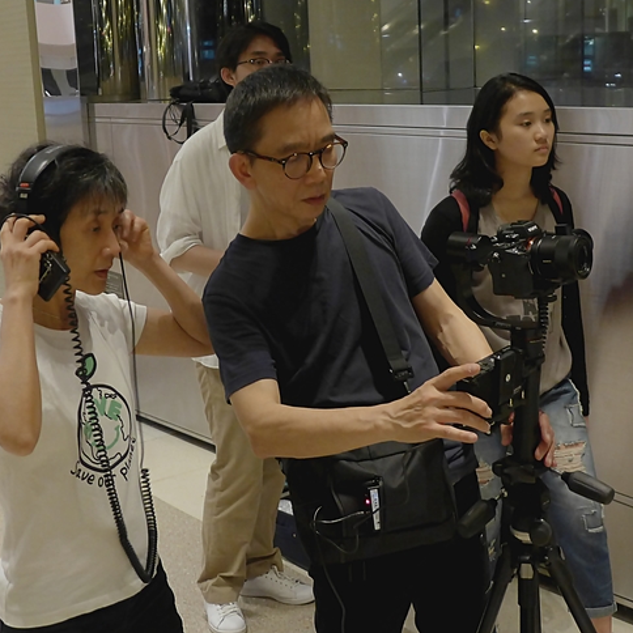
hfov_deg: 32.8
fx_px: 1076
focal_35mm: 52
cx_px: 280
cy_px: 288
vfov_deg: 32.8
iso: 400
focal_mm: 7.3
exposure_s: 1/30
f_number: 1.7
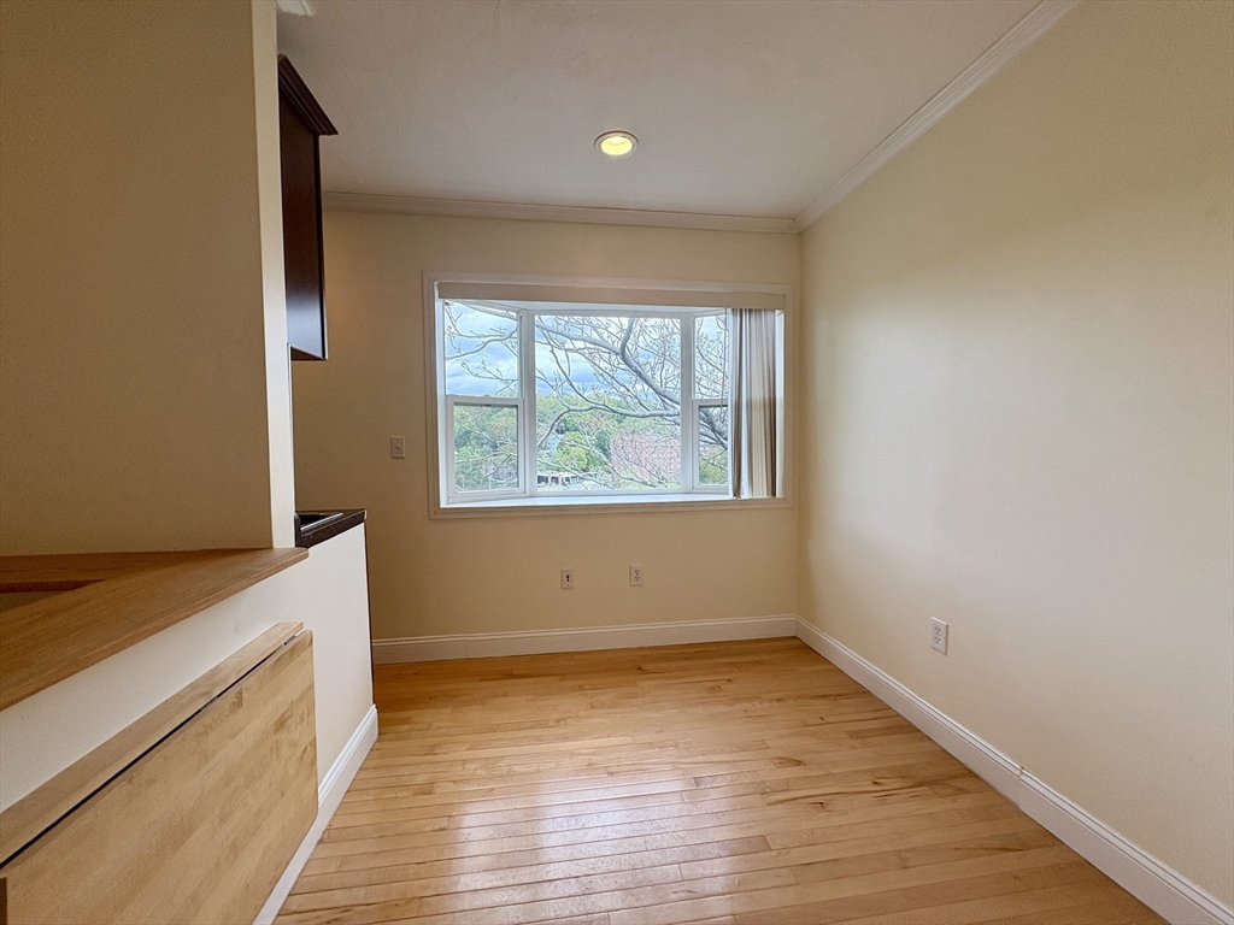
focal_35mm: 14
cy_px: 462
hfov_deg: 102.1
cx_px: 617
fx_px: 499
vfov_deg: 85.7
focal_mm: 2.22
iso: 100
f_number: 2.2
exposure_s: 1/473
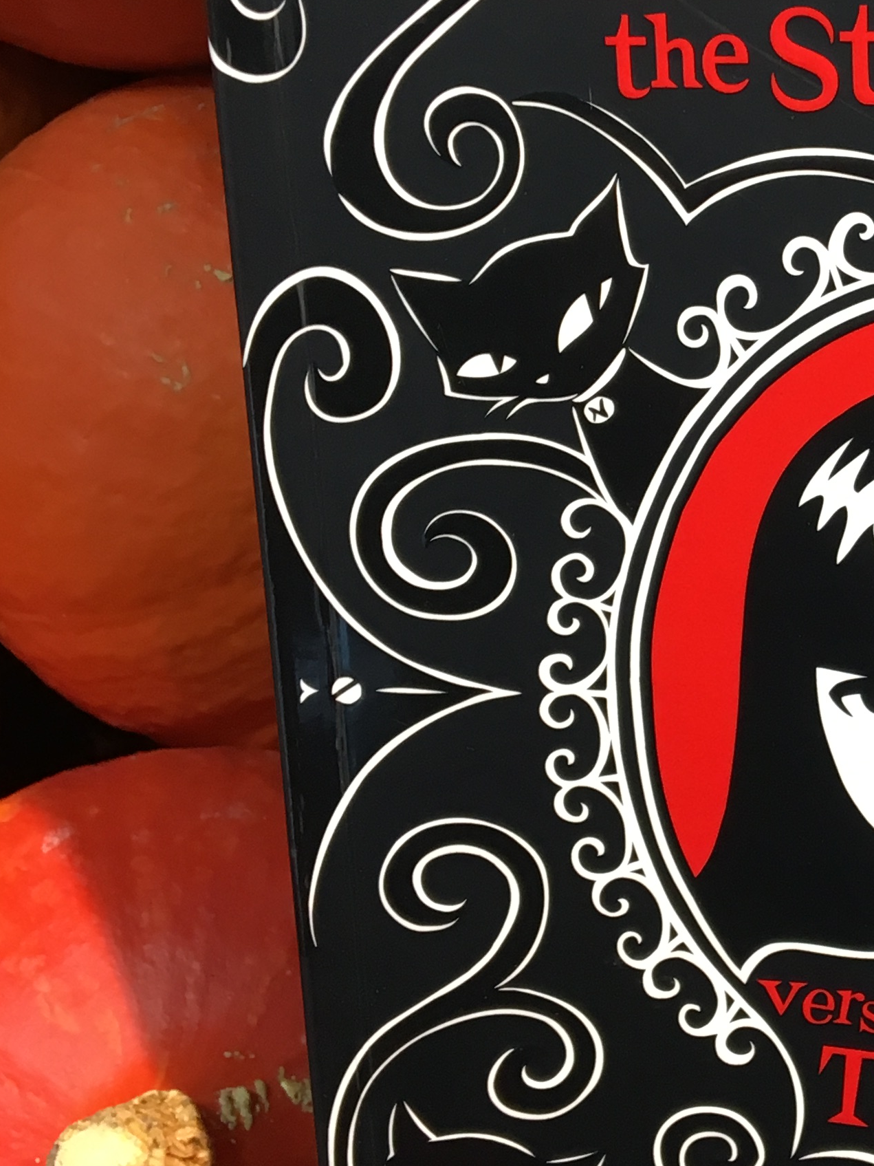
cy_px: 477
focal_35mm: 69
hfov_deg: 20.1
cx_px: 1029
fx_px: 2323
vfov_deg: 28.1
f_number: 2.2
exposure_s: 1/33
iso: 64
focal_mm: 4.15
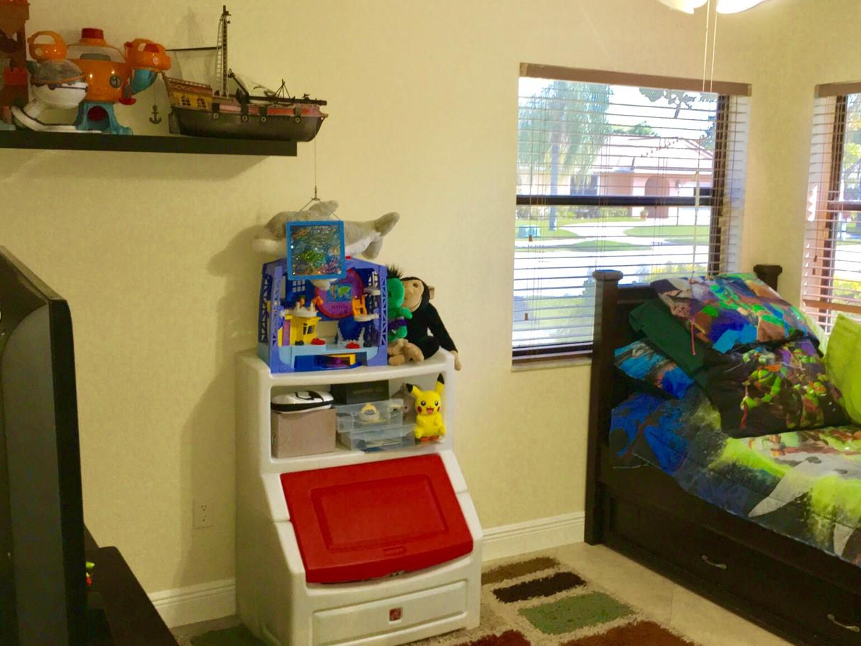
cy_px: 317
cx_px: 458
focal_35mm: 38
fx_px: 945
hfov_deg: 48.9
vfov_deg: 37.7
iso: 50
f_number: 2.2
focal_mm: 4.15
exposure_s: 1/33
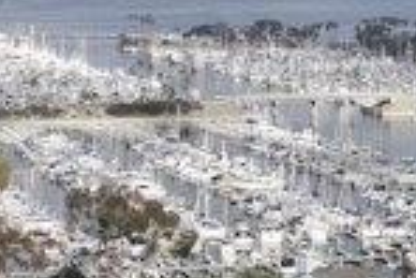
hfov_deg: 11.2
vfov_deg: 8.2
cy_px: 178
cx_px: 812
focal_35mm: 167
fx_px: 1932
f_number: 5.6
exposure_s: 1/640
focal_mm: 8.8
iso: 125
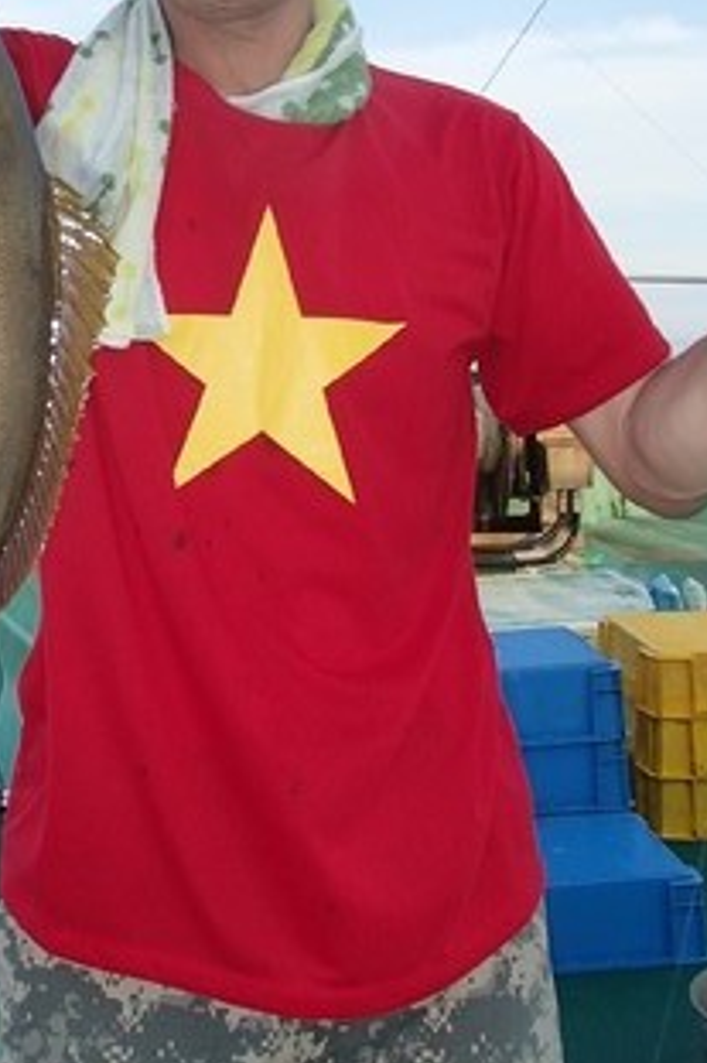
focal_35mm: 45
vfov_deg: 42.8
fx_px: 1327
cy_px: 321
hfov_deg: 29.1
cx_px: 130
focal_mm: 5
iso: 100
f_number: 3.9
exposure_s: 1/320
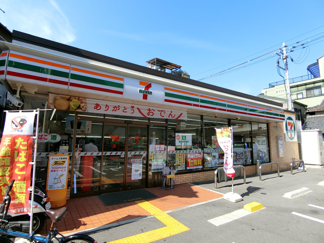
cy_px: 122
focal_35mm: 19
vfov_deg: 68.7
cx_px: 162
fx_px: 178
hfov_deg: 84.7
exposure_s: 1/800
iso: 80
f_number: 2.7
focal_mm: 4.06
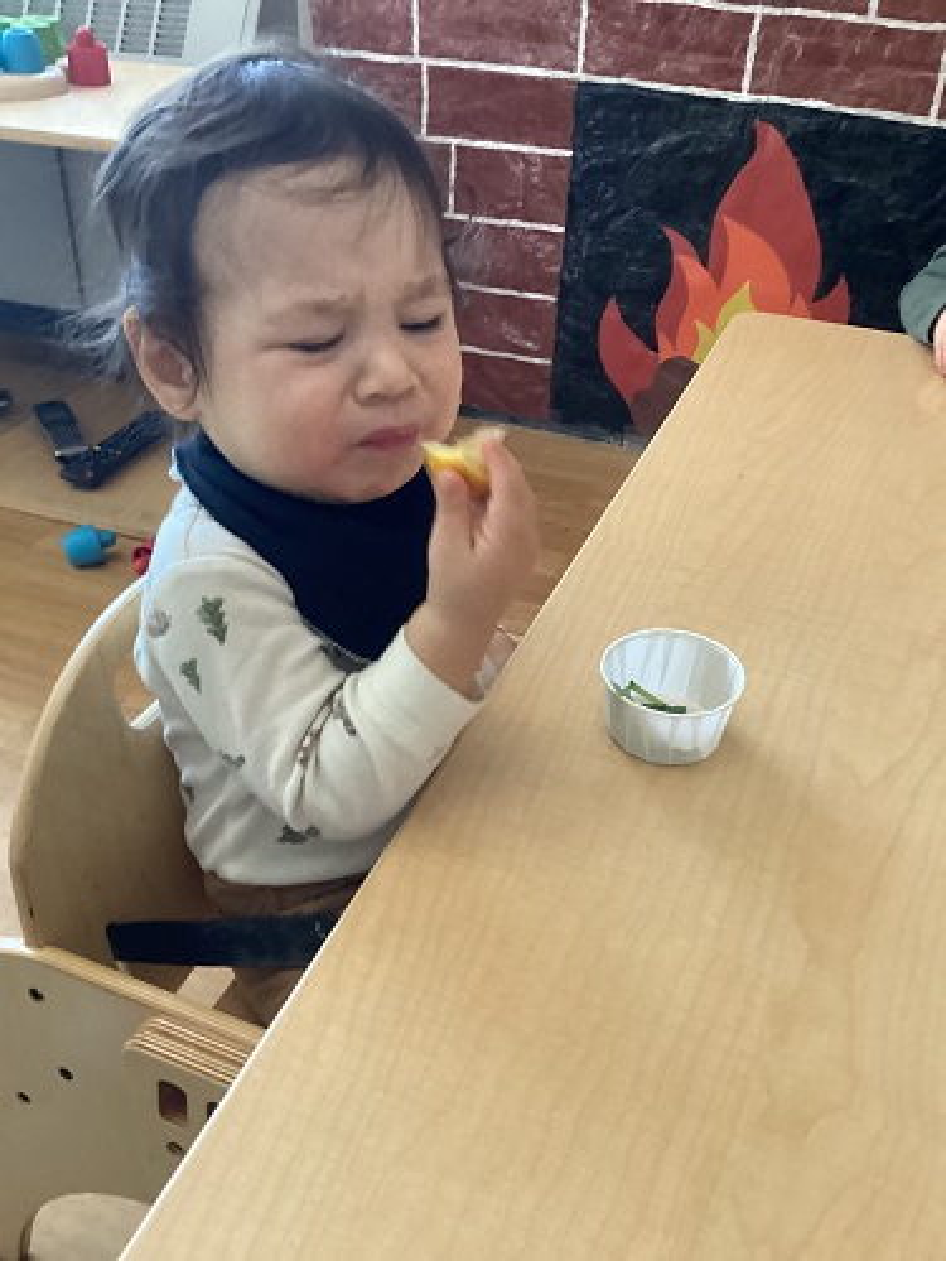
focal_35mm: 31
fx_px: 1130
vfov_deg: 58.4
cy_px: 630
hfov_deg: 45.4
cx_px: 473
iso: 500
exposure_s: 1/30
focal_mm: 3.3
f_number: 2.4
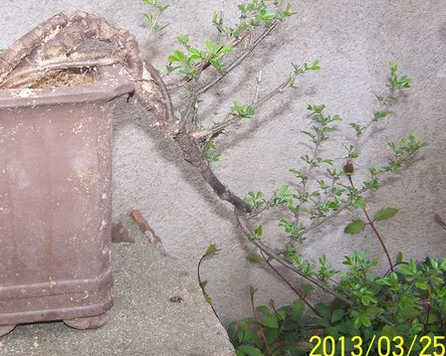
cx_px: 133
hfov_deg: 32.1
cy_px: 153
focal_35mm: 58
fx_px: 765
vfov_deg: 26.2
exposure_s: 1/60
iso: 80
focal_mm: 6.3
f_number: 2.8
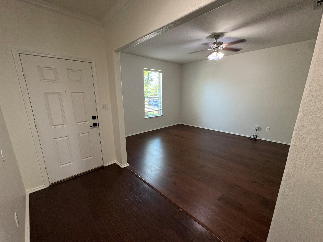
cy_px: 129
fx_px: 140
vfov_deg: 81.7
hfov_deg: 98.2
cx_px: 159
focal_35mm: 15
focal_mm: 2.22
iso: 250
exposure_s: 1/60
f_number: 2.2
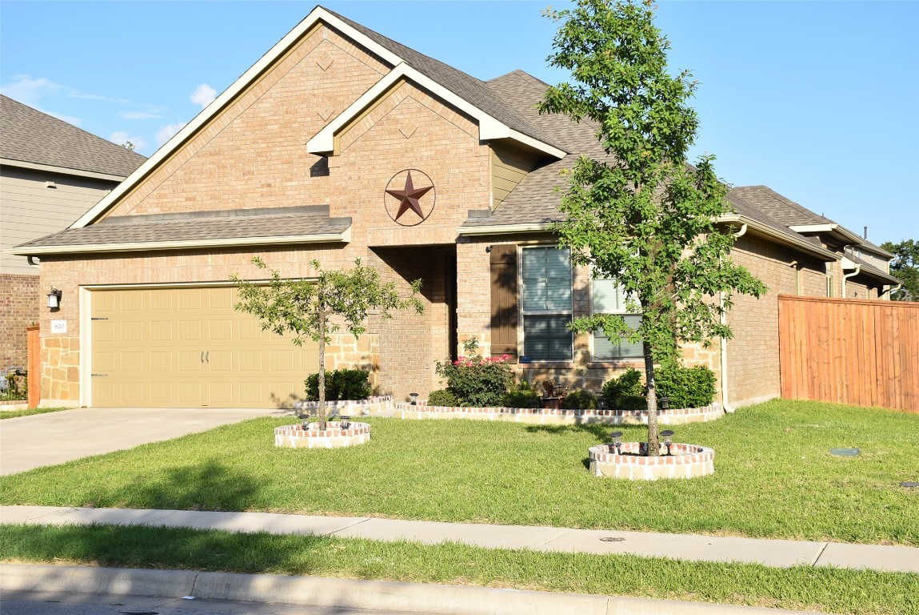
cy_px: 308
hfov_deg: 38.9
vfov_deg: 26.5
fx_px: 1303
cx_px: 460
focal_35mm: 51
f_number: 9
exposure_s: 1/320
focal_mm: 34
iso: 200
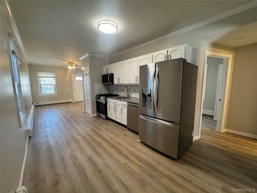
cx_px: 128
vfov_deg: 85.7
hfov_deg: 102.1
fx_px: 104
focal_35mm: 14
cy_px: 96
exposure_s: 1/60
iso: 250
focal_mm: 2.22
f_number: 2.2
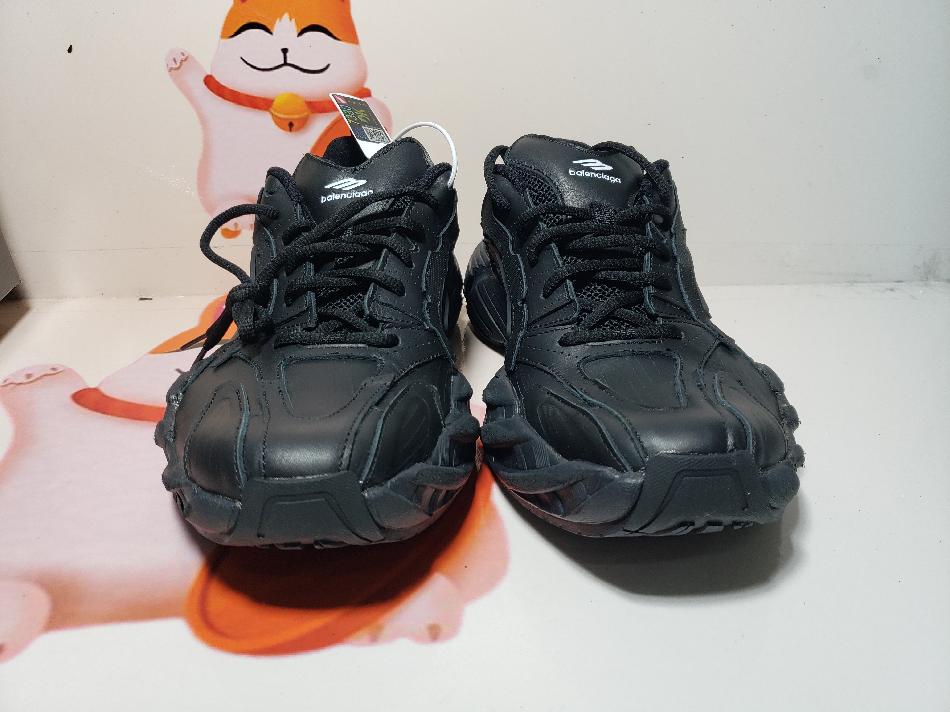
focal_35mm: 26
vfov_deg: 53.1
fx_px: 714
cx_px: 475
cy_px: 356
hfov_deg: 67.3
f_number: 1.5
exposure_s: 1/343
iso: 50
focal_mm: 4.3
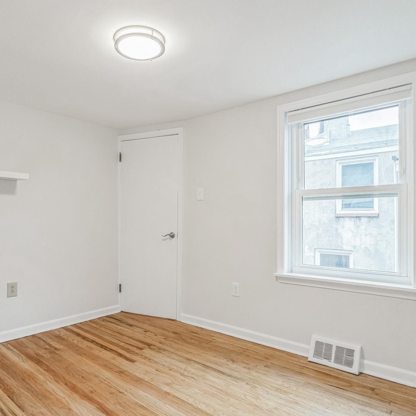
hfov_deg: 67.1
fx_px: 313
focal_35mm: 23
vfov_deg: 67.1
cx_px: 185
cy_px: 227
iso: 1000
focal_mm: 16
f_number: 5.6
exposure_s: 1/50
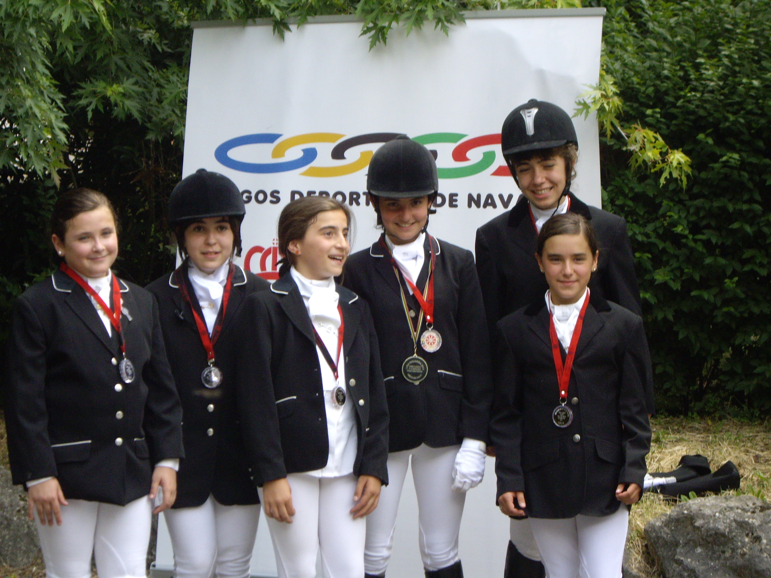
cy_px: 289
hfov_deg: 17.3
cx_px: 386
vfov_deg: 13.0
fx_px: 2539
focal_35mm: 114
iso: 200
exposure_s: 1/200
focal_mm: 18.6
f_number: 5.2
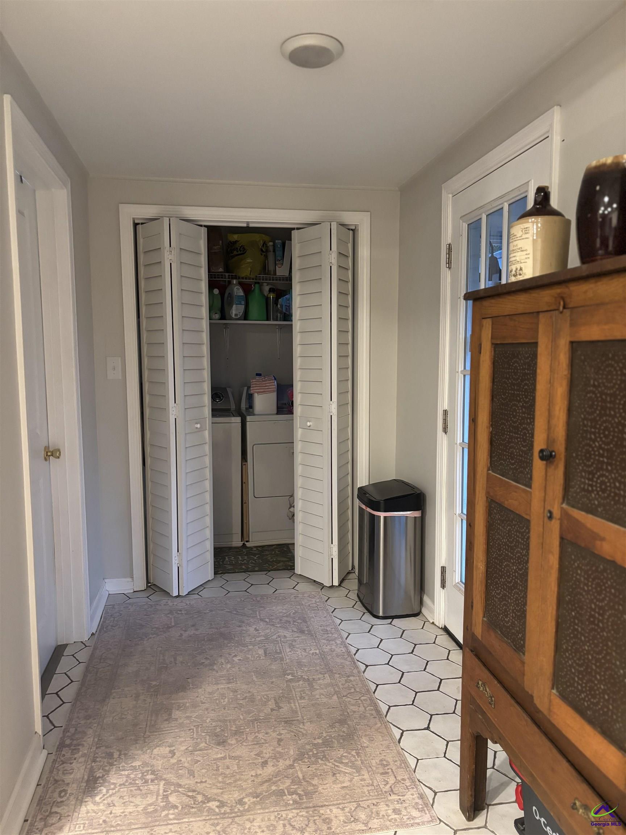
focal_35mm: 26
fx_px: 627
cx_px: 313
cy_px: 418
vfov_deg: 67.3
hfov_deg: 53.1
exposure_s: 1/40
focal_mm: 5.96
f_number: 1.6
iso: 640
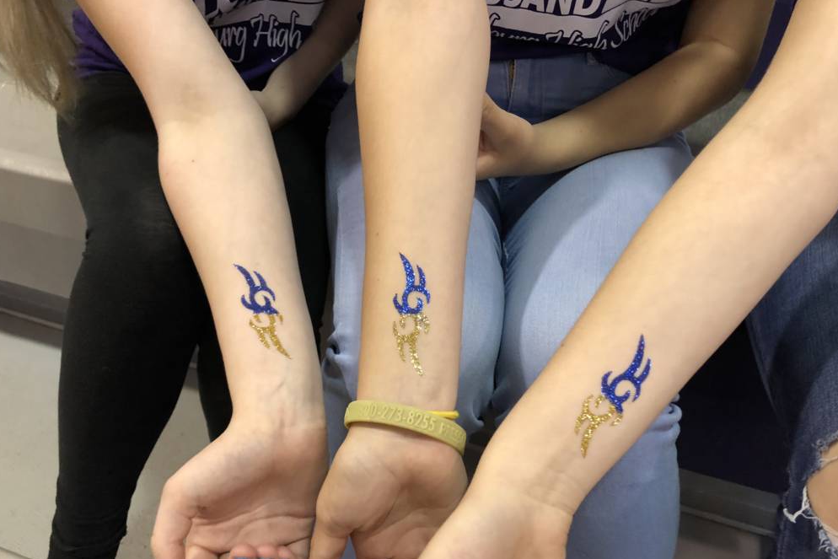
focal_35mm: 30
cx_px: 412
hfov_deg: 61.9
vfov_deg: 43.5
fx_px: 698
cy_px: 321
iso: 64
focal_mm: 3.99
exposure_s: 1/15
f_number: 1.8
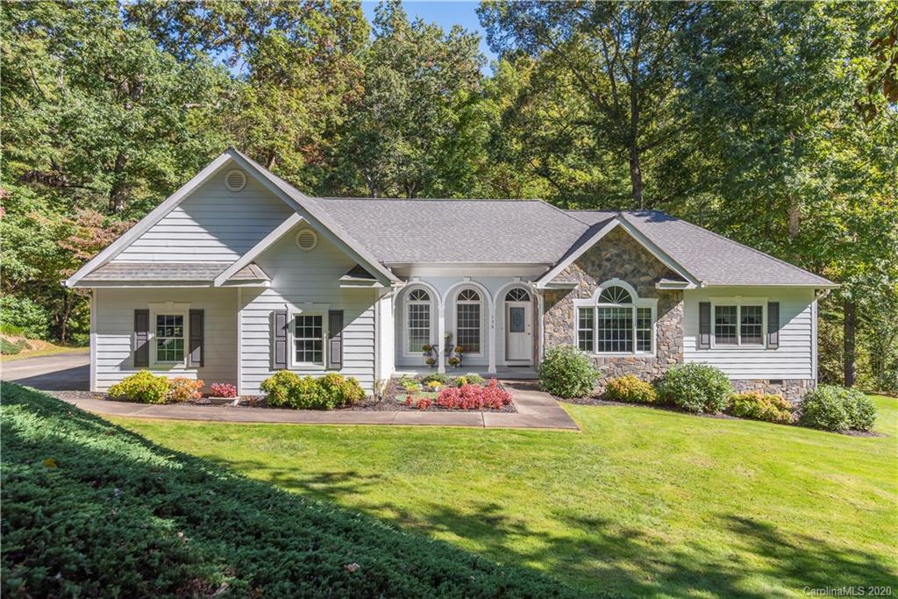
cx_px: 449
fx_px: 624
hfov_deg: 71.5
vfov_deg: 51.3
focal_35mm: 25
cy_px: 300
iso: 320
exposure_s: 1/400
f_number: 7.1
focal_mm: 25
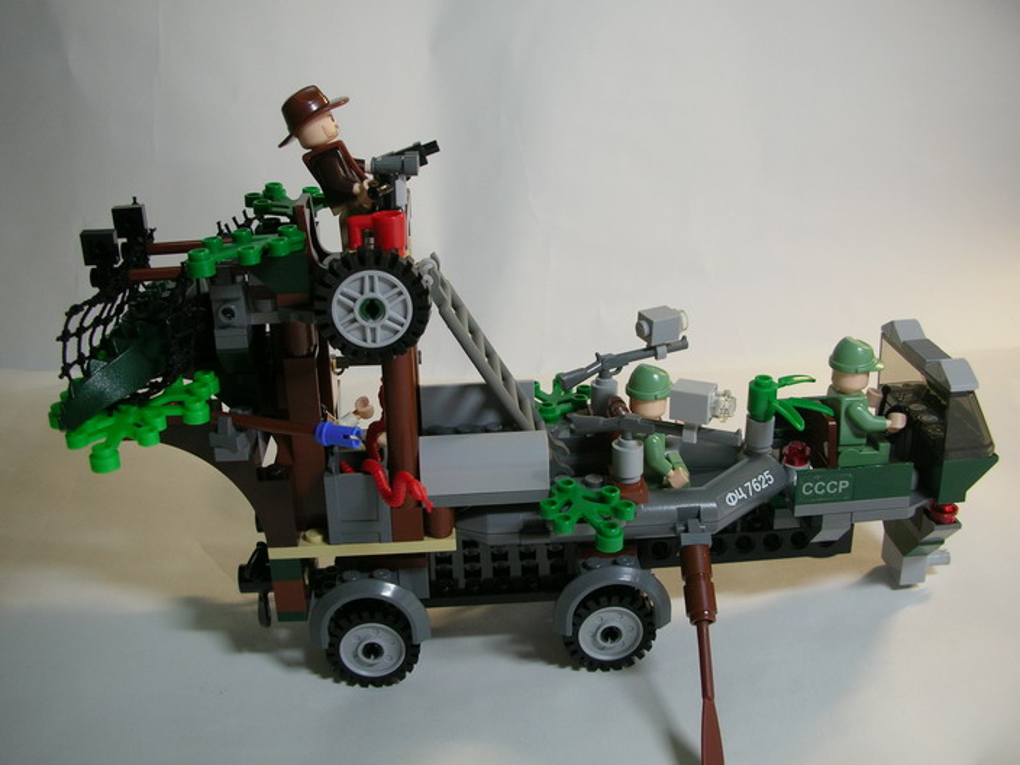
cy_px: 382
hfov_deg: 52.6
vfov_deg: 40.7
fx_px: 1031
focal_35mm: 35
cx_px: 510
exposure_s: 1/30
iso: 65
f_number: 3
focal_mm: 5.8
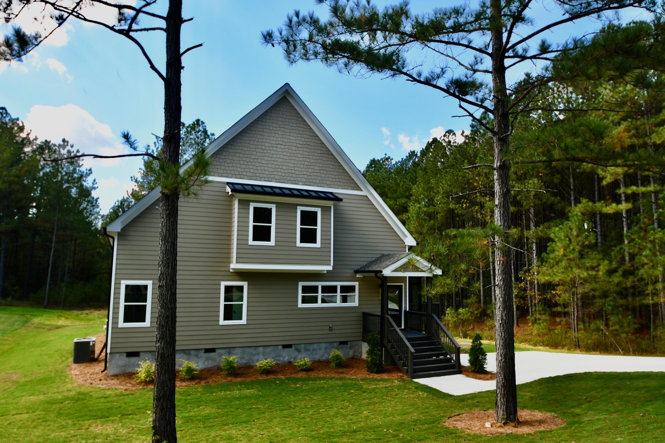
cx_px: 332
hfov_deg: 78.6
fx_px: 406
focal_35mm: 22
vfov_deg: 57.2
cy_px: 222
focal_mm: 15
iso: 100
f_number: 6.3
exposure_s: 1/160
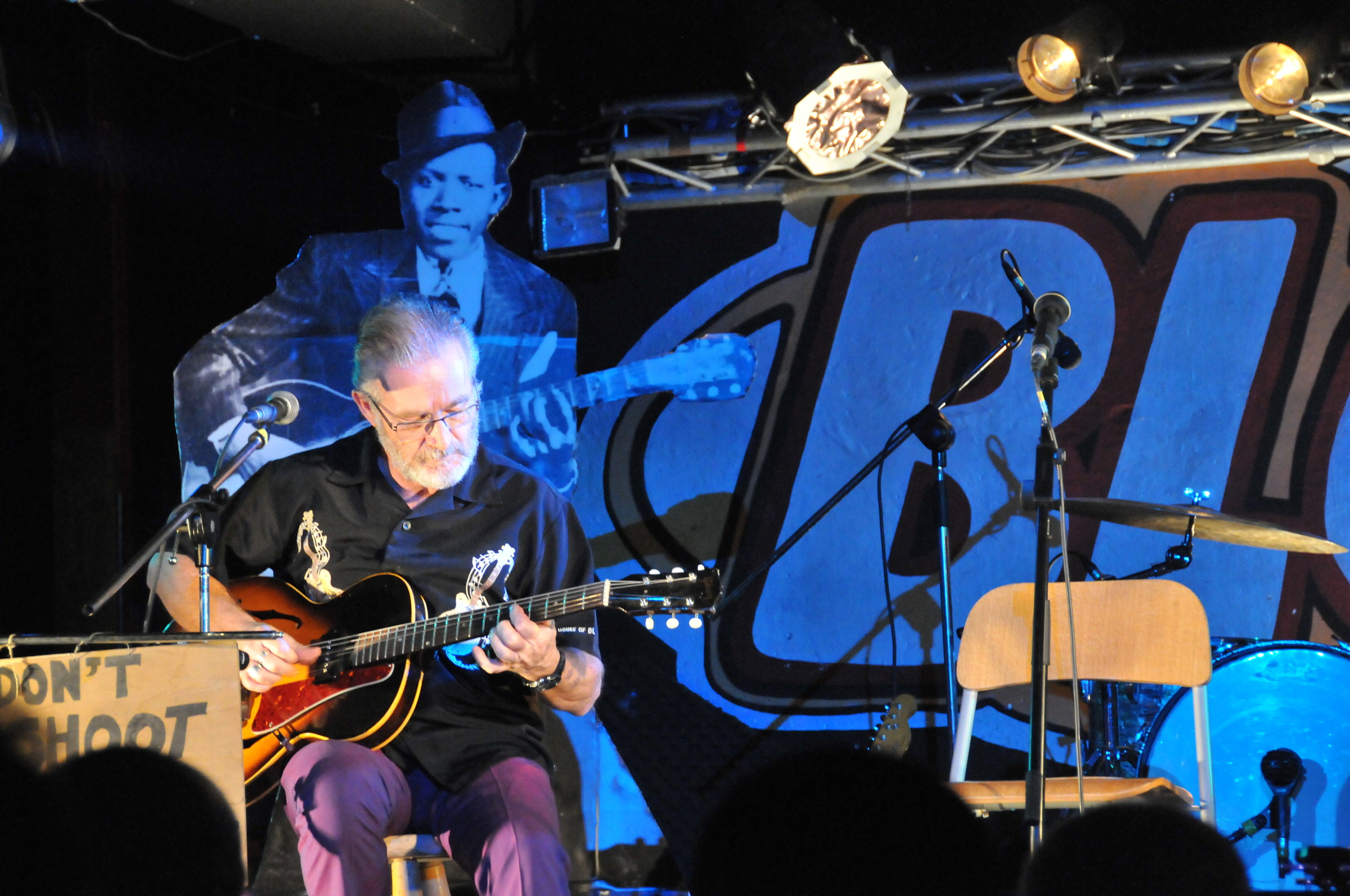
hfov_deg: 14.4
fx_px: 5337
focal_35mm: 142
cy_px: 448
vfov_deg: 9.6
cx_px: 675
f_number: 5.3
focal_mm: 95
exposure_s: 1/30
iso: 3200
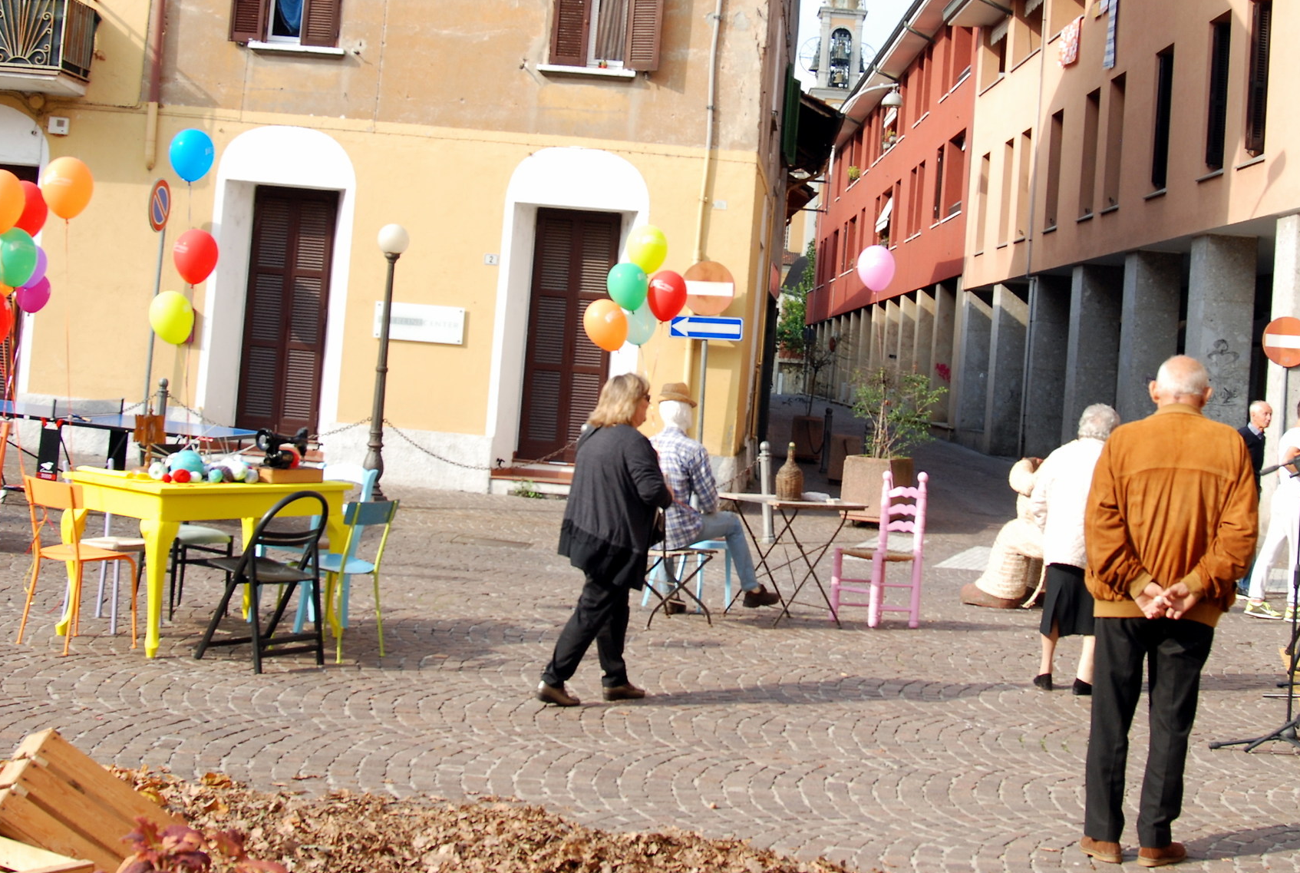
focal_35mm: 51
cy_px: 267
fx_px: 1845
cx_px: 721
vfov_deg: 26.4
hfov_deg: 38.8
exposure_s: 1/160
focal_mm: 24
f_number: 5.6
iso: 200
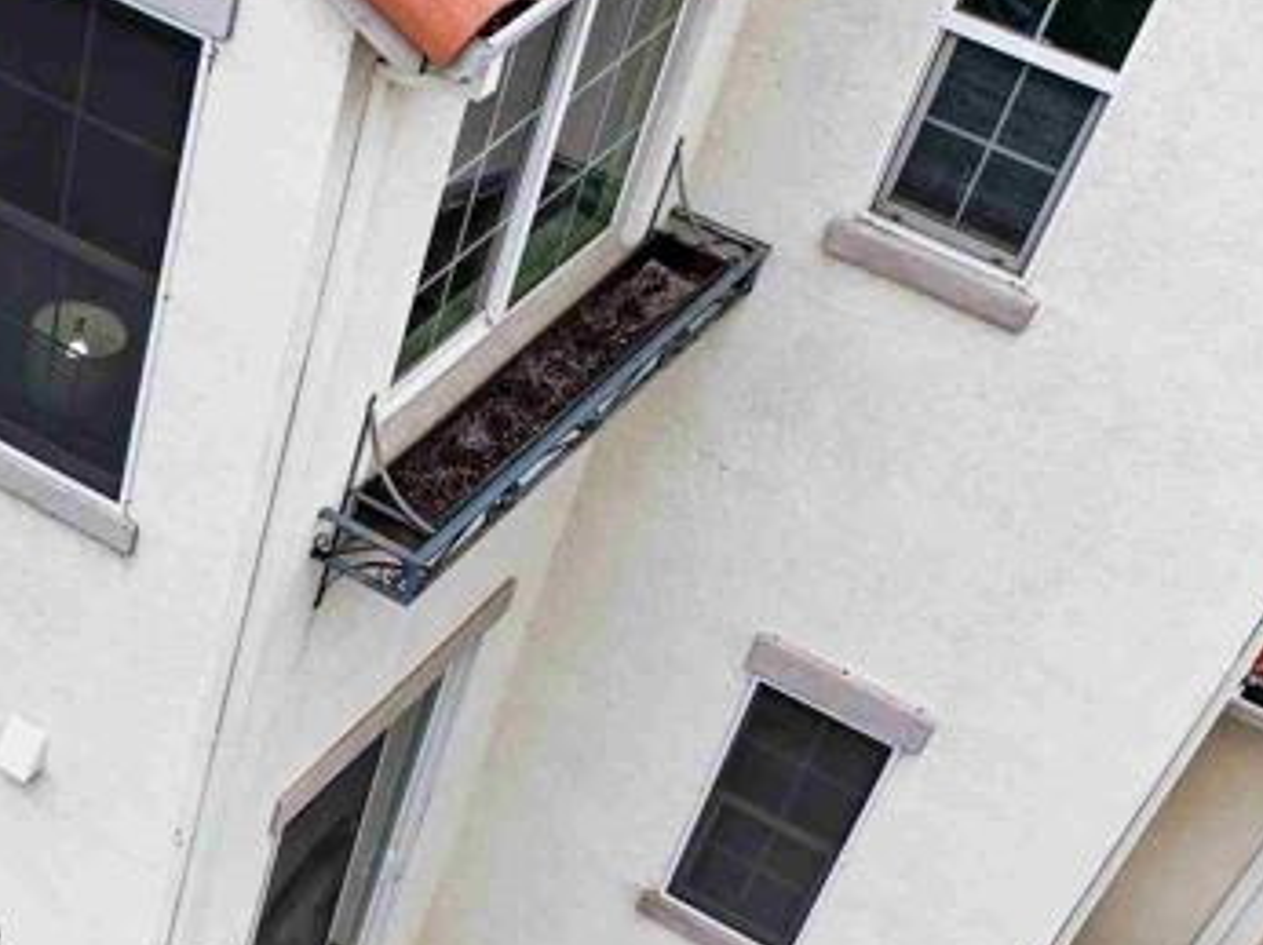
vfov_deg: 19.0
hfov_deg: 24.7
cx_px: -270
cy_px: 1257
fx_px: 2589
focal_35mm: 71
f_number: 2.8
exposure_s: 1/1250
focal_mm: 12.3
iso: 130
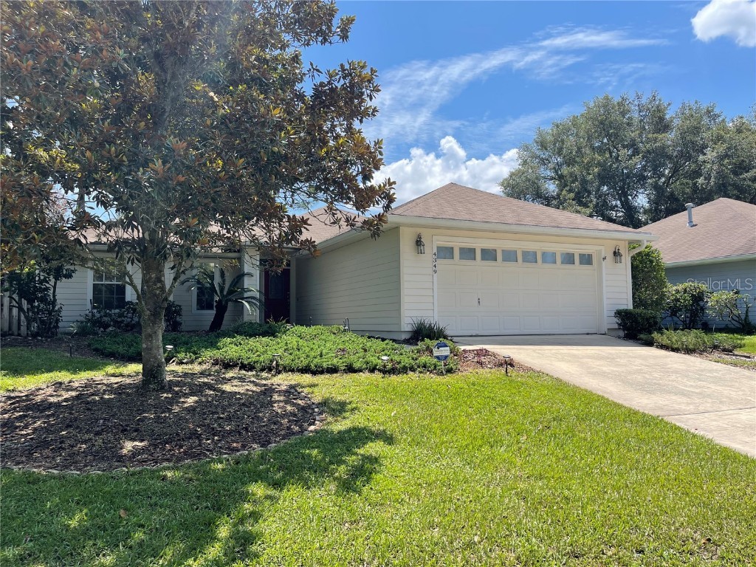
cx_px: 378
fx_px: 568
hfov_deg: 67.3
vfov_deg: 53.1
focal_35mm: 26
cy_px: 284
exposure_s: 1/2387
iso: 32
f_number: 1.6
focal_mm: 5.1
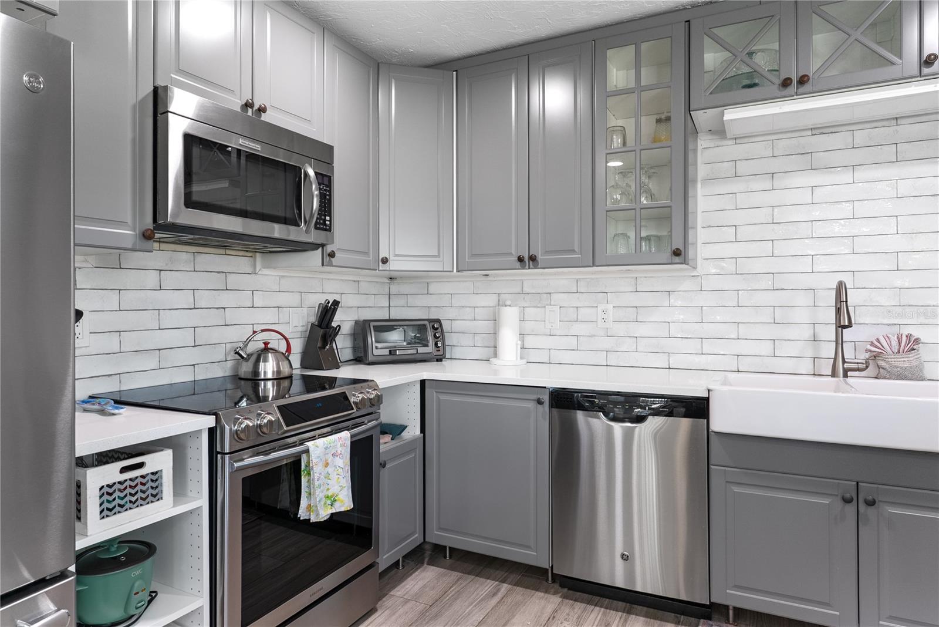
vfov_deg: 59.5
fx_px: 548
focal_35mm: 21
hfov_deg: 81.2
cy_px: 314
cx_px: 470
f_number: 8
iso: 400
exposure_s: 1/2.5
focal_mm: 21
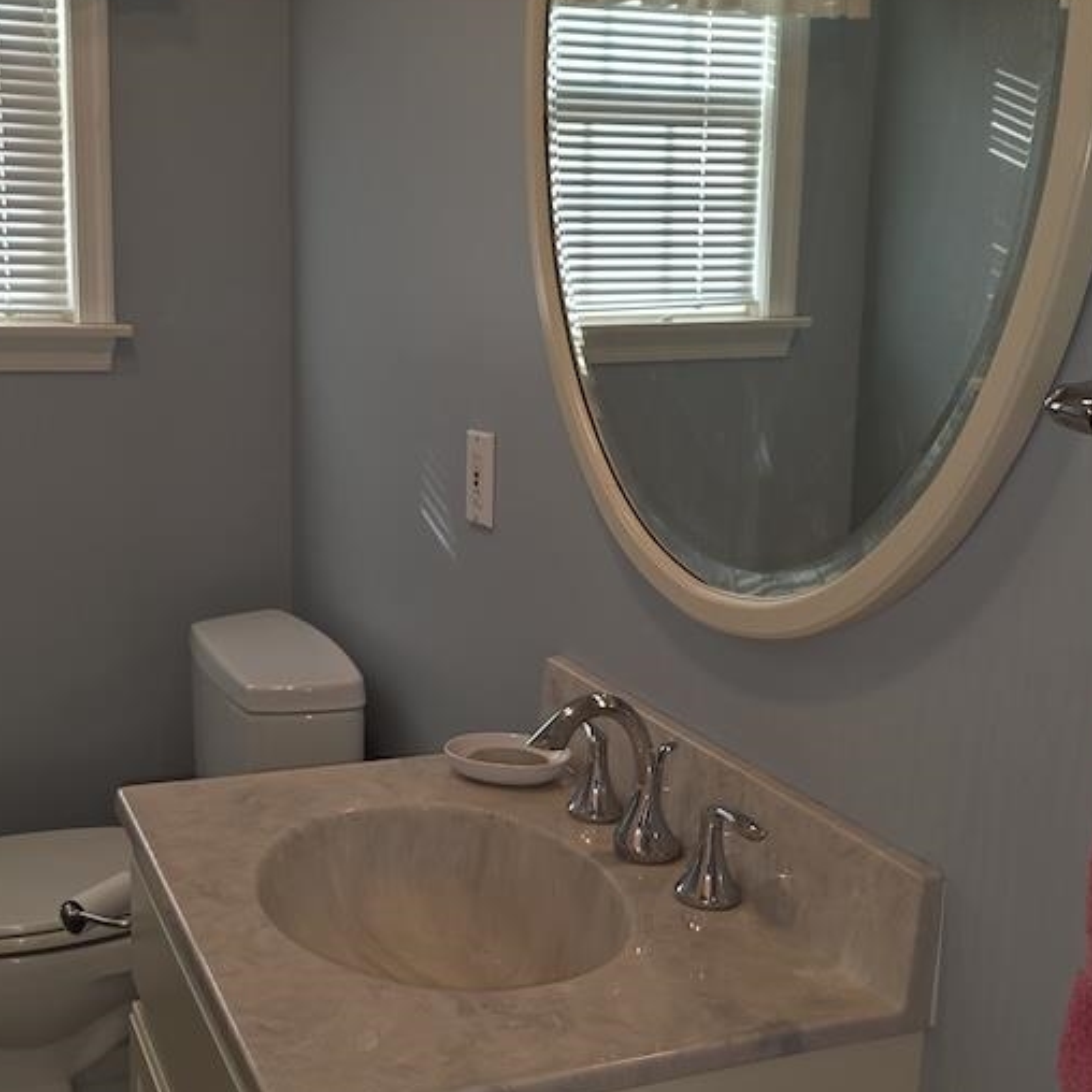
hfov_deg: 40.8
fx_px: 1463
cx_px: 466
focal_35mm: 41
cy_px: 587
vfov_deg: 40.9
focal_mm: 6.3
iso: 40
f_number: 1.7
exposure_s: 1/60
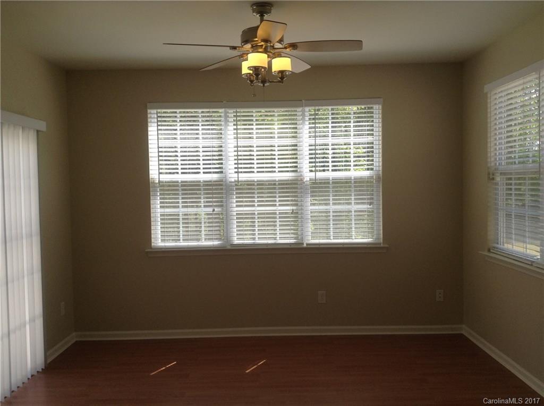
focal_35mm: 33
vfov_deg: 42.8
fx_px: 518
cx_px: 272
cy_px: 203
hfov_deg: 55.4
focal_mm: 3.3
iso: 25
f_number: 2.4
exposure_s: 1/177
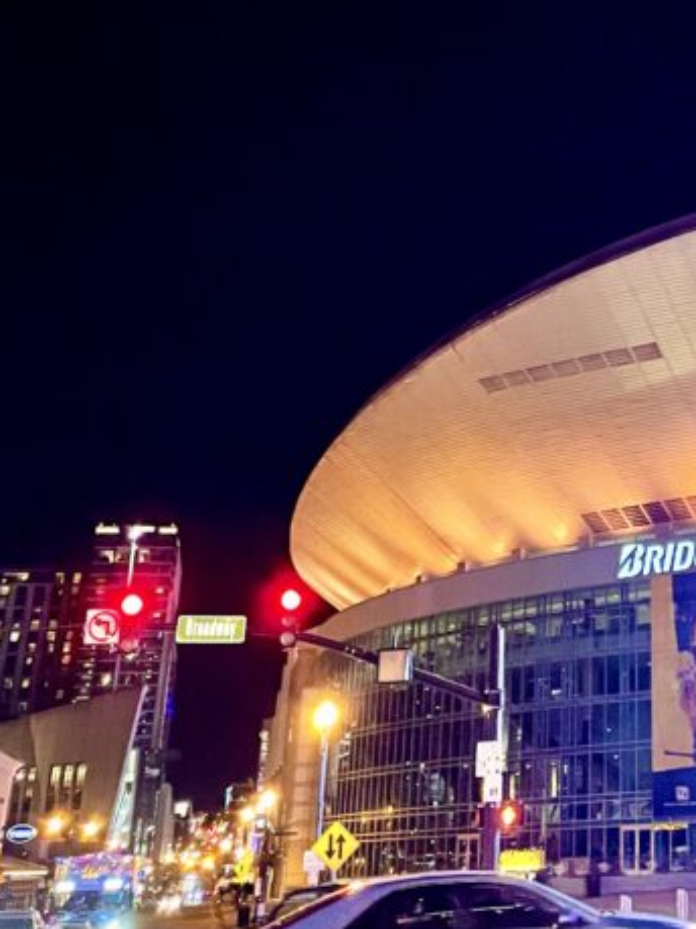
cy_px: 95
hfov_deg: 23.9
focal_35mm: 58
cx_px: 732
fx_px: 1556
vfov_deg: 31.7
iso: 640
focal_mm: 4.2
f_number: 1.6
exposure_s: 1/40
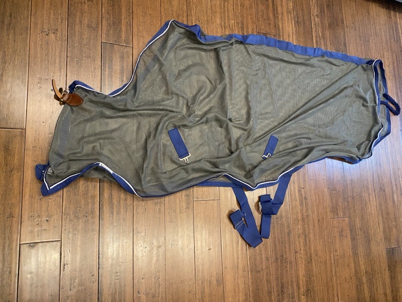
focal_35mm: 26
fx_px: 302
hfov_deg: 67.3
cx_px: 201
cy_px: 151
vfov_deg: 53.1
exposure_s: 1/60
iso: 500
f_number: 1.8
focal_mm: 4.25
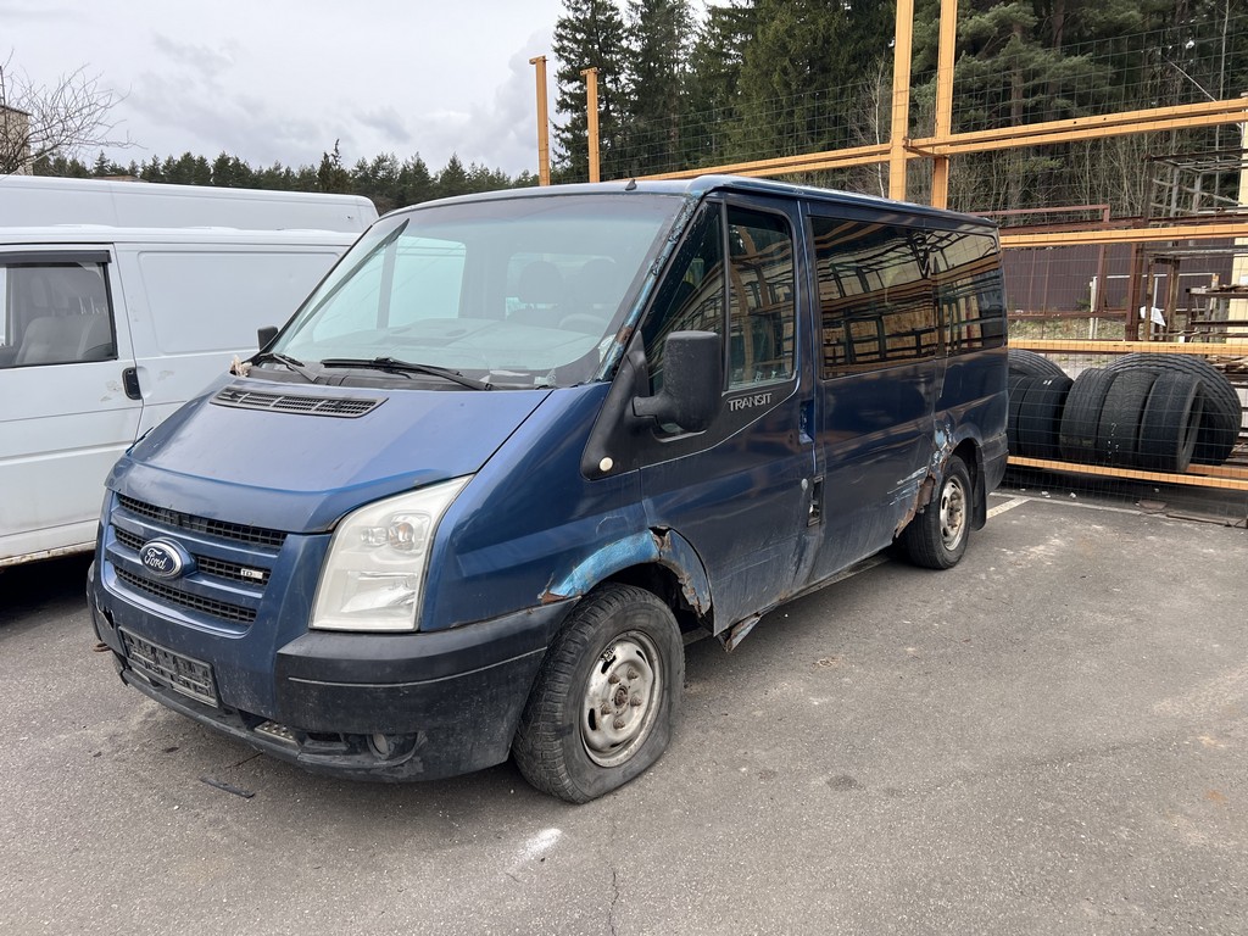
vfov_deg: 53.1
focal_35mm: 26
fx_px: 937
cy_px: 468
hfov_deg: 67.3
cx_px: 624
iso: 50
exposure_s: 1/1135
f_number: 1.5
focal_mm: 5.7
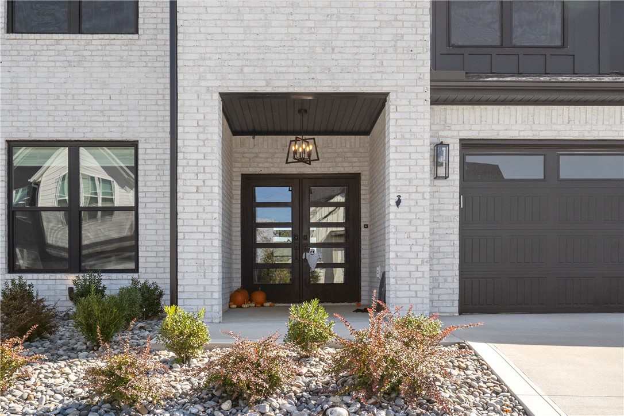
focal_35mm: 34
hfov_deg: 55.8
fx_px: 589
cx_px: 312
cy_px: 208
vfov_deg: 38.9
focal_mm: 23
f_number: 9
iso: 320
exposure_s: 1/500
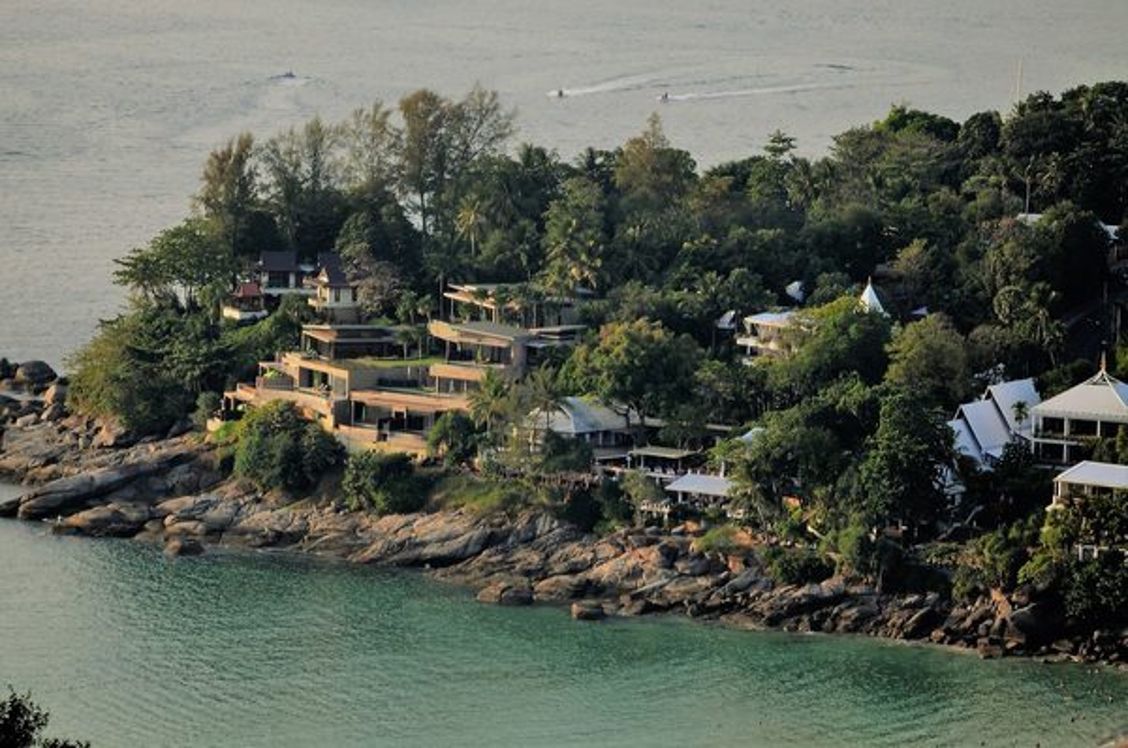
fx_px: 9854
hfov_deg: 6.6
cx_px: 564
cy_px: 374
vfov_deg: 4.3
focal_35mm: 315
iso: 125
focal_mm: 210
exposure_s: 1/200
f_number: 5.3
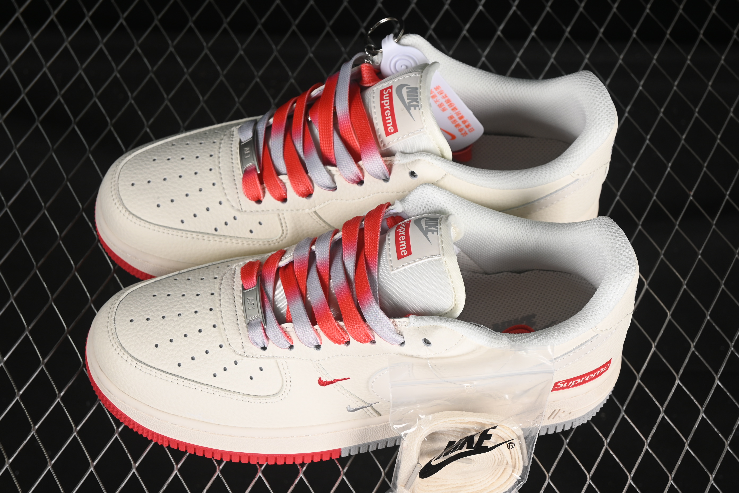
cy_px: 246
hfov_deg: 27.0
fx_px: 1539
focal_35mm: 75
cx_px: 370
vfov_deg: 18.2
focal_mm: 50
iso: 160
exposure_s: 1/80
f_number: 7.1
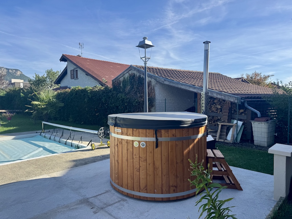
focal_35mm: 24
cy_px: 110
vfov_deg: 56.8
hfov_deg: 71.6
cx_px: 146
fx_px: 202
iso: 80
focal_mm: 6.76
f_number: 1.78
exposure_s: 1/3096
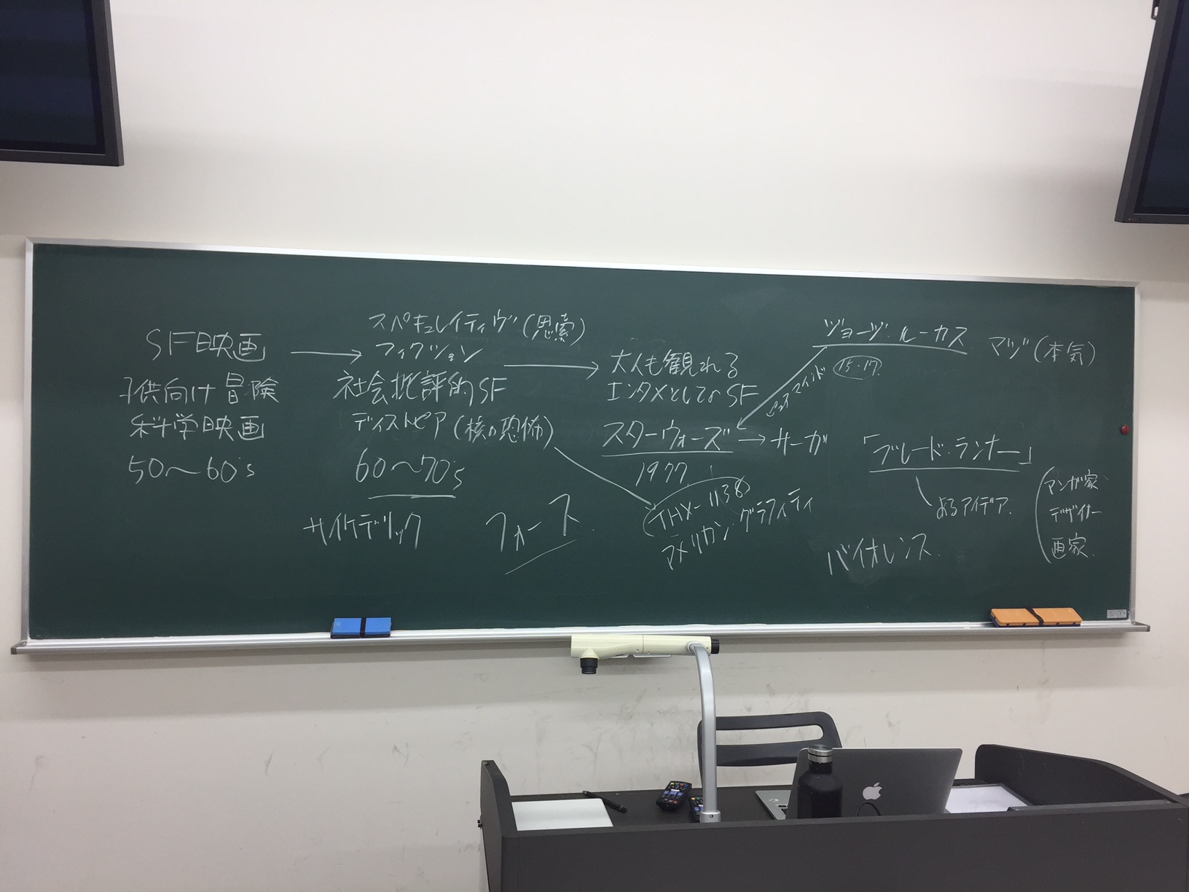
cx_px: 594
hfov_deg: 61.7
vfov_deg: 48.2
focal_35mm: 29
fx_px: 996
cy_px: 446
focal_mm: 4.15
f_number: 2.2
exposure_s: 1/60
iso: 32
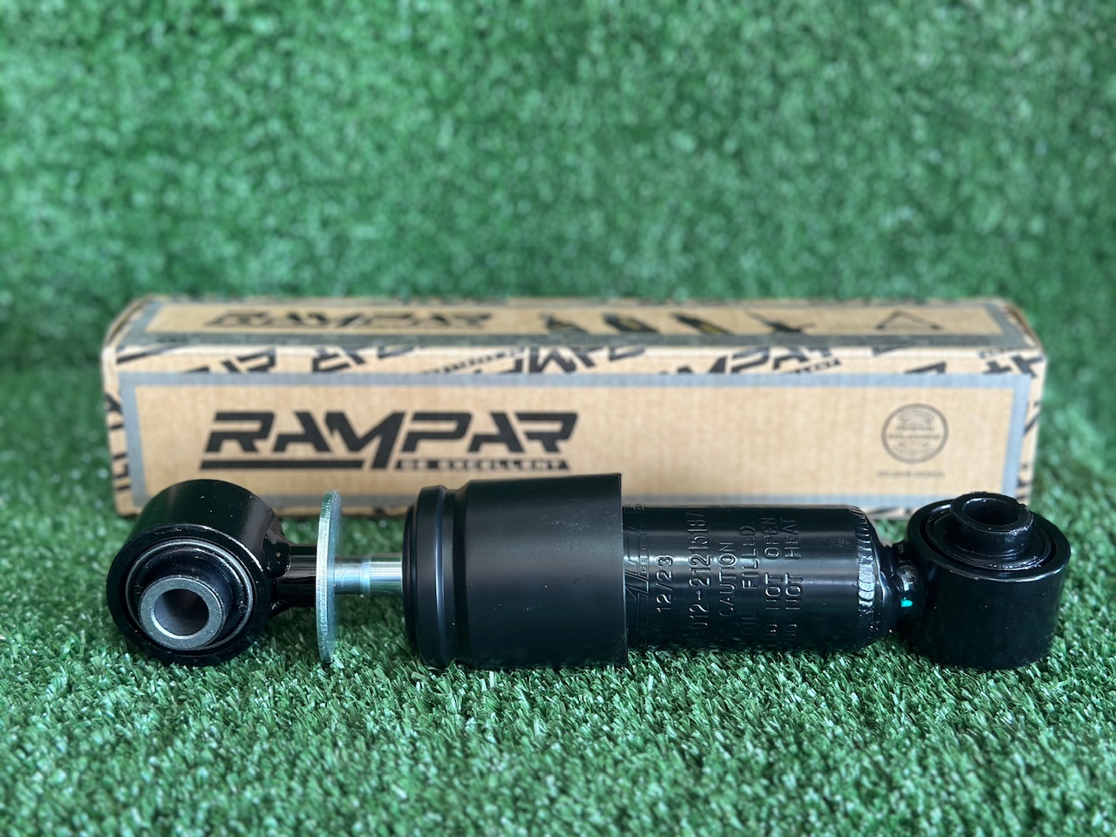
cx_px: 558
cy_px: 418
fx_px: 1547
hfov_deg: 39.7
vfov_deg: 30.3
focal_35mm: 48
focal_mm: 6.86
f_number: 1.78
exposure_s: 1/50
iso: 250
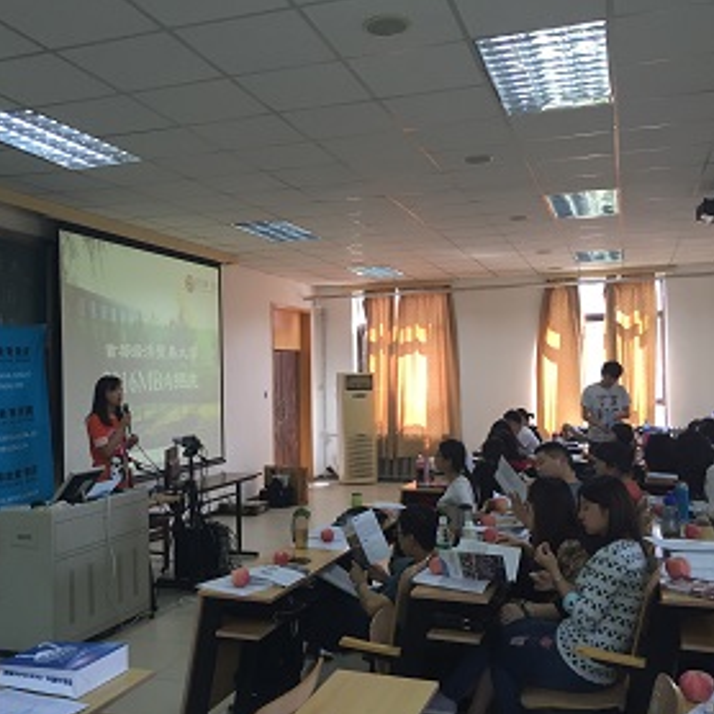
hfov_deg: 47.1
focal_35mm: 35
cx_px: 316
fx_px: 817
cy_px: 356
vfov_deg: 47.2
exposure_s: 1/33
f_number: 2.2
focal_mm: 4.15
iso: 40
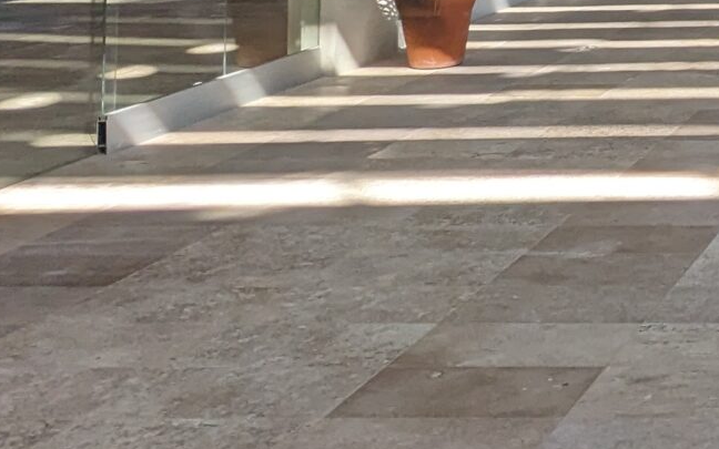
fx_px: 1313
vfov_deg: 17.3
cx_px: 1054
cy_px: -247
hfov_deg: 24.4
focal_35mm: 67
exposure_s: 1/284
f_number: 2.2
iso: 68
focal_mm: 2.35
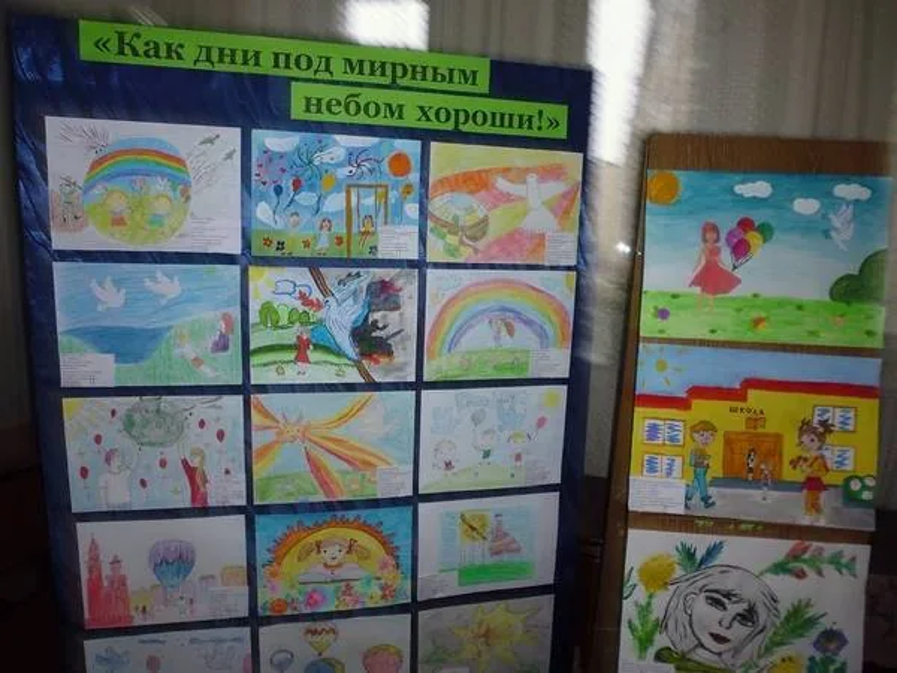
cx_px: 448
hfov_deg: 71.6
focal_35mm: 24
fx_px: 622
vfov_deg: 56.8
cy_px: 336
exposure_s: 1/60
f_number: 2.8
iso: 100
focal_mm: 4.3
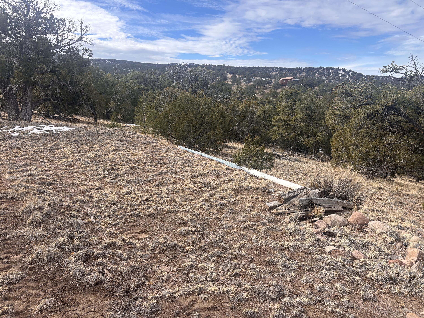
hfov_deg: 67.3
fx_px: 318
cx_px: 212
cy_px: 159
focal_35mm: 26
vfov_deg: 53.1
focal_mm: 5.96
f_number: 1.6
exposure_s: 1/1695
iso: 50
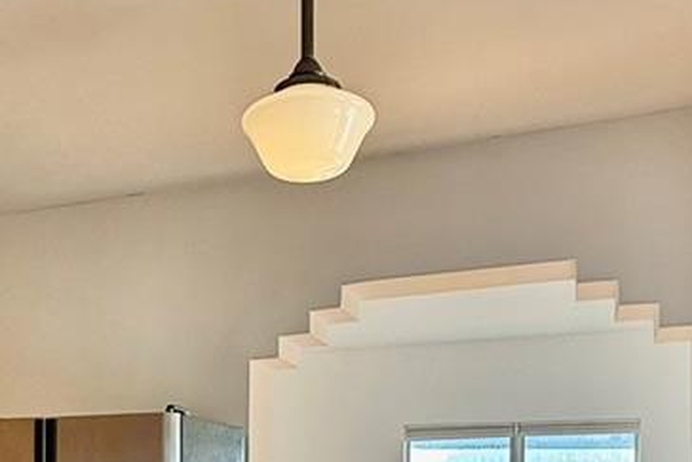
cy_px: 513
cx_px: 217
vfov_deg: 25.9
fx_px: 923
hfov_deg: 40.5
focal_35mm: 48
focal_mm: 2.22
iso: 64
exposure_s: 1/154
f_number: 2.2
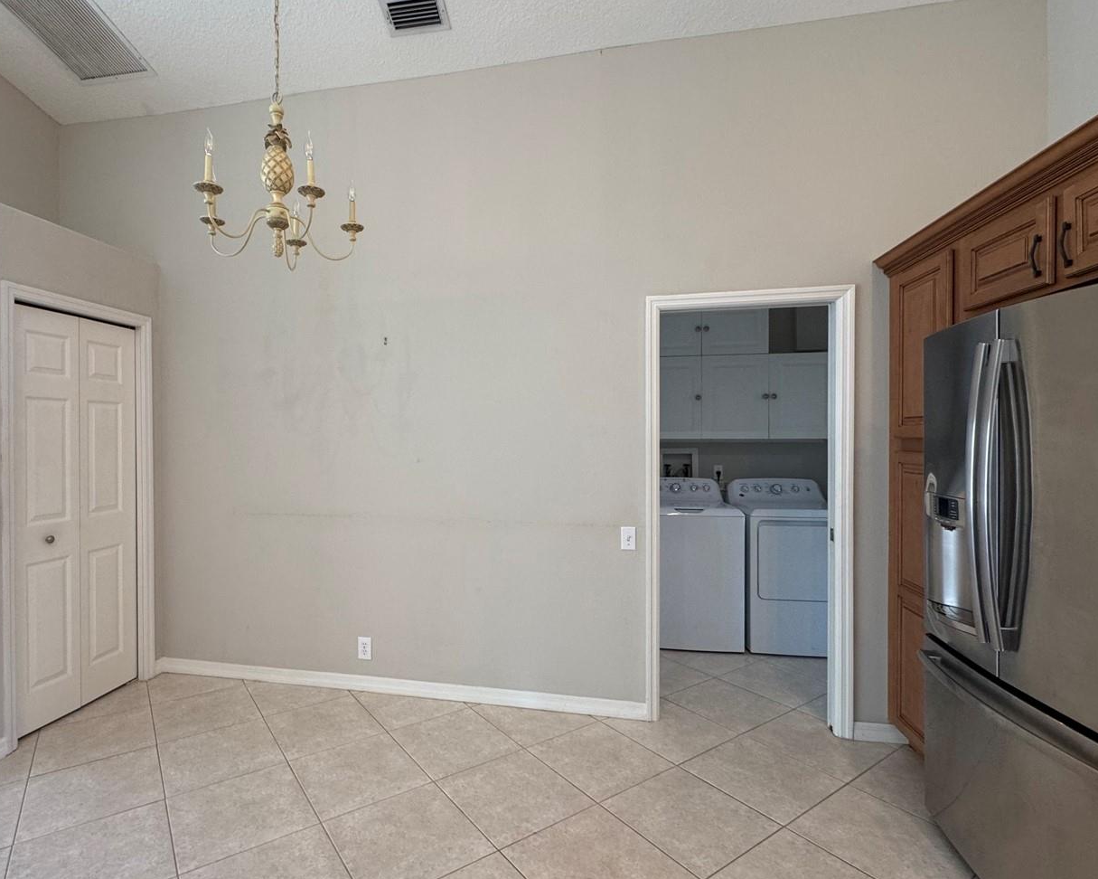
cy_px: 440
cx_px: 479
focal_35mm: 18
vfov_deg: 73.8
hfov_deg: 85.9
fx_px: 585
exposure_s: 1/60
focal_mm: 2.22
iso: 160
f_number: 2.2
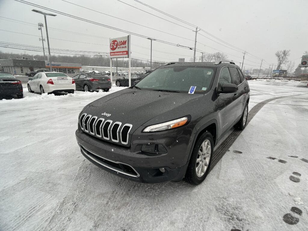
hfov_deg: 67.3
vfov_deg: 53.1
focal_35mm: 26
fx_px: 231
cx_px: 154
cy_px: 116
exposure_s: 1/1575
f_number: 1.5
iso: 50
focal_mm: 5.7
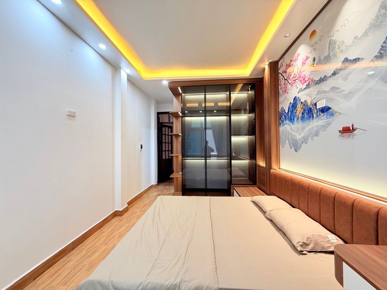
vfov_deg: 85.7
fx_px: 157
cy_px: 145
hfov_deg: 102.1
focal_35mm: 14
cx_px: 194
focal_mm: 2.22
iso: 200
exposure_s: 1/50
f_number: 2.2
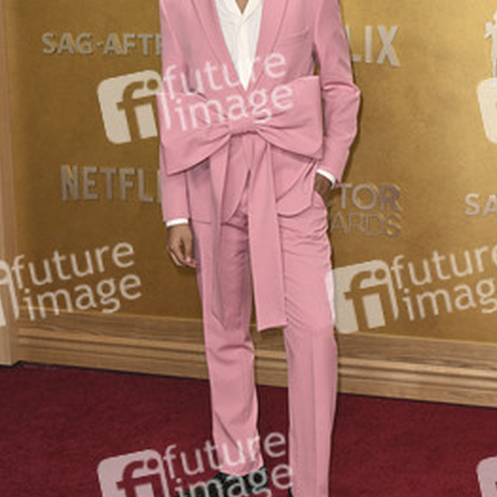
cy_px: 193
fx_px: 1137
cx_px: 250
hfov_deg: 24.7
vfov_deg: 24.6
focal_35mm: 70
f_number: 5.6
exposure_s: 1/320
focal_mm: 54
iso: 2500
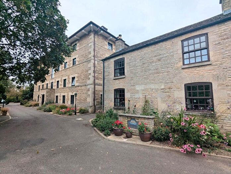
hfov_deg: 94.4
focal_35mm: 16
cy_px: 87
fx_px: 107
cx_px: 116
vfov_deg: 78.3
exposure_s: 1/2212
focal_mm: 2.35
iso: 47
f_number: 2.2
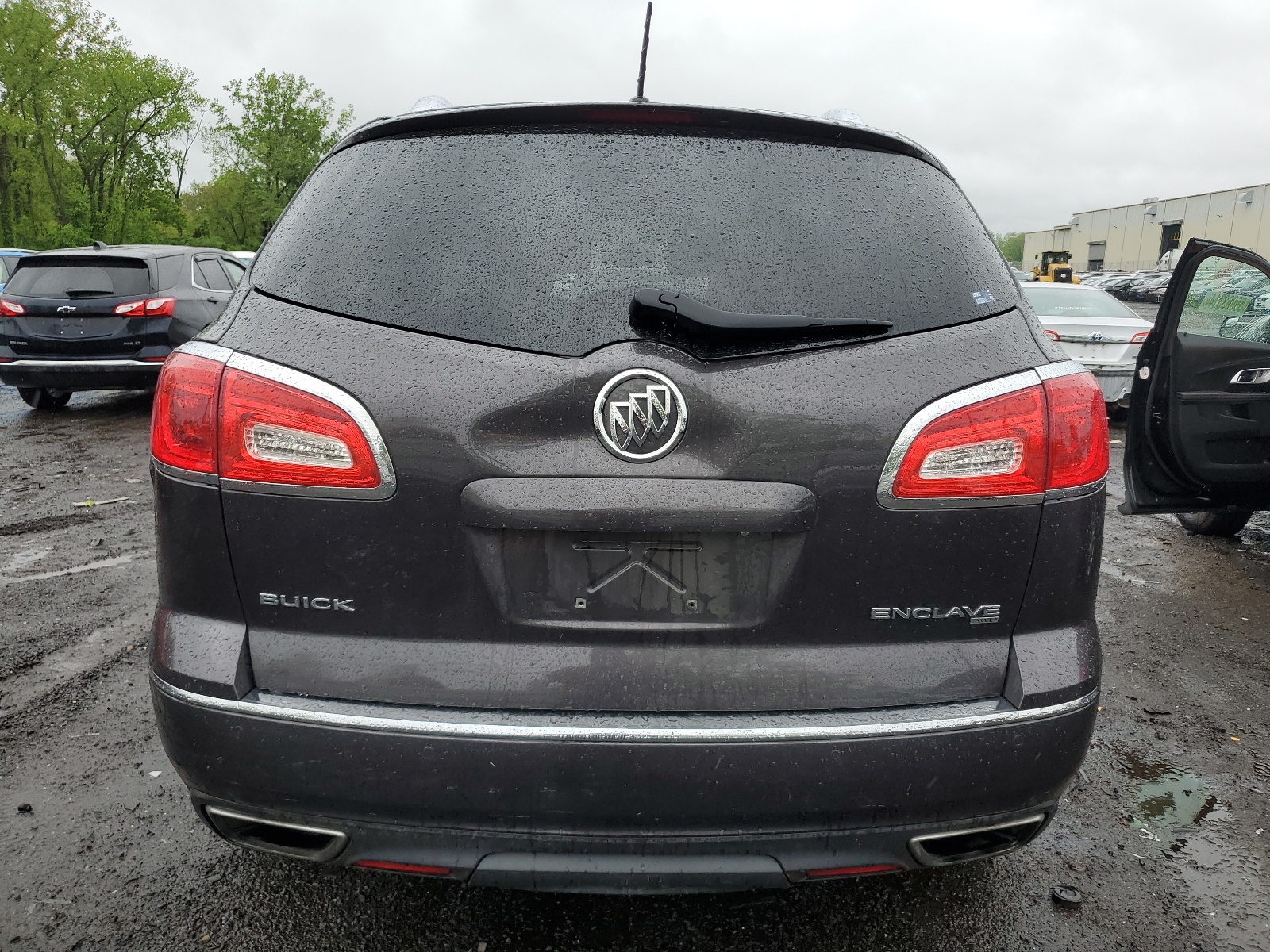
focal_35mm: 26
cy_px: 476
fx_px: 954
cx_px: 635
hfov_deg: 67.3
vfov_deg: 53.1
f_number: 1.5
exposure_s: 1/500
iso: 50
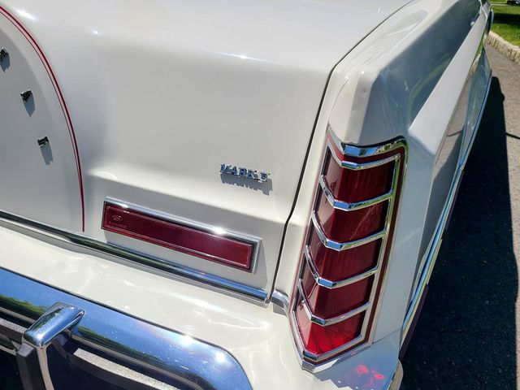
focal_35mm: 26
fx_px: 391
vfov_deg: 53.1
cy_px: 195
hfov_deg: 67.3
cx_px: 260
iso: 40
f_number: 1.8
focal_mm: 5.4
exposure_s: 1/4010
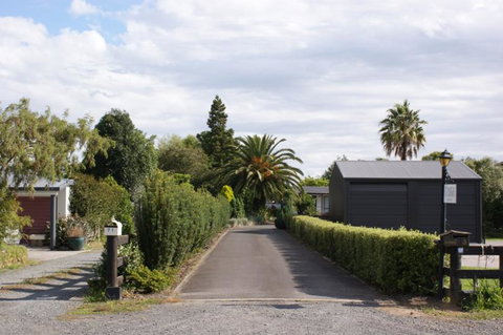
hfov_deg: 37.9
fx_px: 733
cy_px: 168
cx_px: 252
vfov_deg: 25.7
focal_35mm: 52
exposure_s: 1/125
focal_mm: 35
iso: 100
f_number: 9
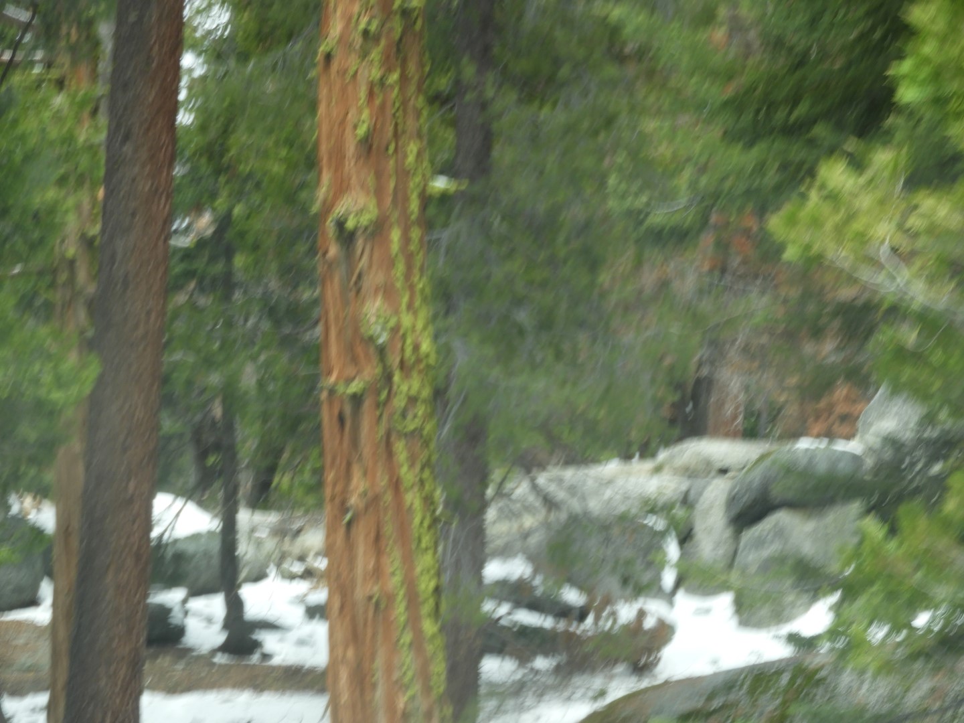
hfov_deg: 9.9
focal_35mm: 200
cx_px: 482
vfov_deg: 7.4
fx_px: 5570
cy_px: 362
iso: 100
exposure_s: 1/125
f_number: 5.3
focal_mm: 35.8
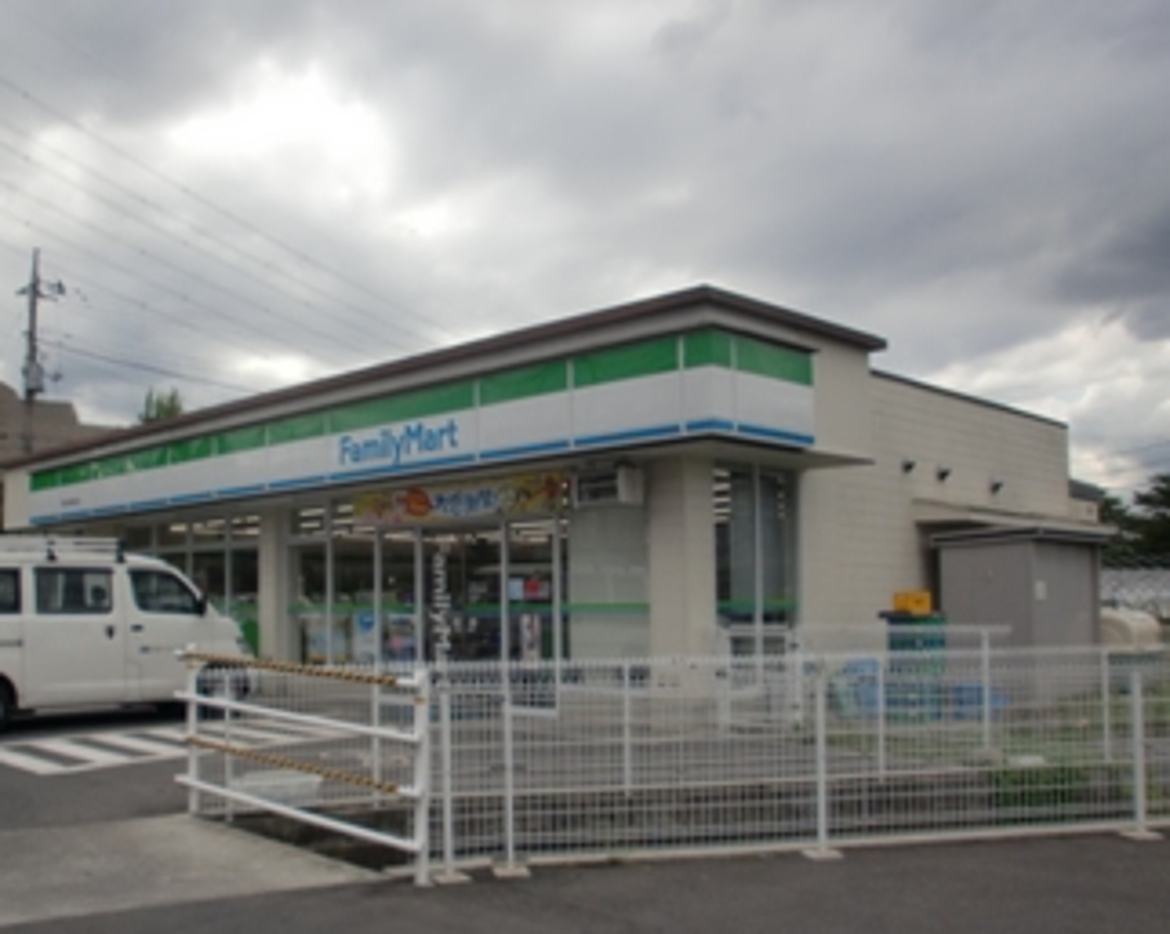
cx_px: 501
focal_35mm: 34
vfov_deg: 43.2
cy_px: 538
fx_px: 1176
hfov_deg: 52.7
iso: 64
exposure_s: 1/160
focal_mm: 4.65
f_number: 7.8
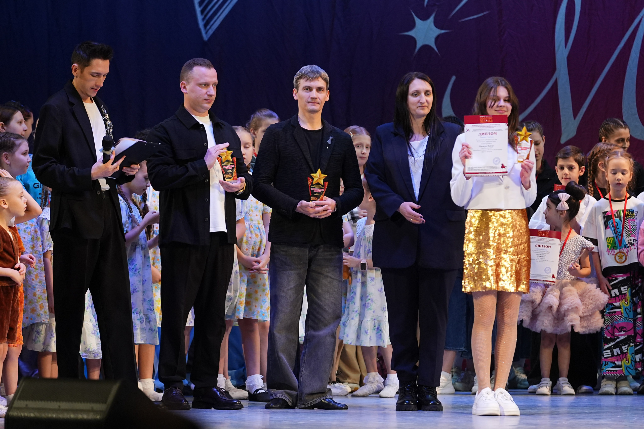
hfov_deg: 7.7
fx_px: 4776
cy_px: 214
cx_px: 322
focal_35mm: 267
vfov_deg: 5.1
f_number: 2.8
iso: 1250
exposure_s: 1/320
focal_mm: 178
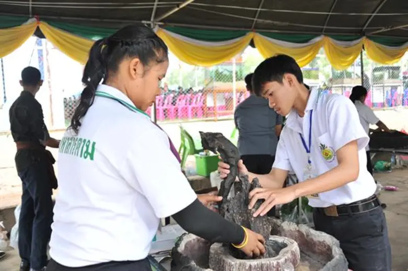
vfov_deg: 37.8
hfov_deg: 54.5
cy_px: 136
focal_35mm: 35
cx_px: 204
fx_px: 396
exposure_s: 1/100
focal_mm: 35
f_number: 4.5
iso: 640
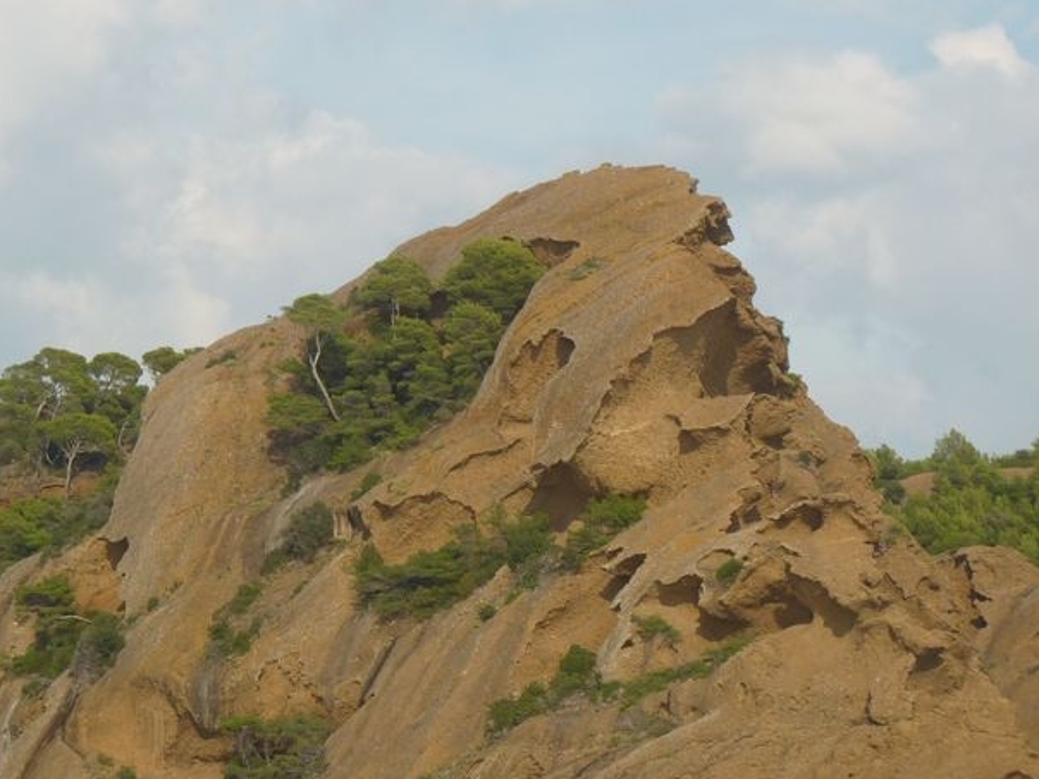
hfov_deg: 9.5
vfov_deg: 7.2
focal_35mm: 207
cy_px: 408
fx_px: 6213
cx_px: 315
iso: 80
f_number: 4.5
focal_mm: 21.6
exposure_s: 1/250
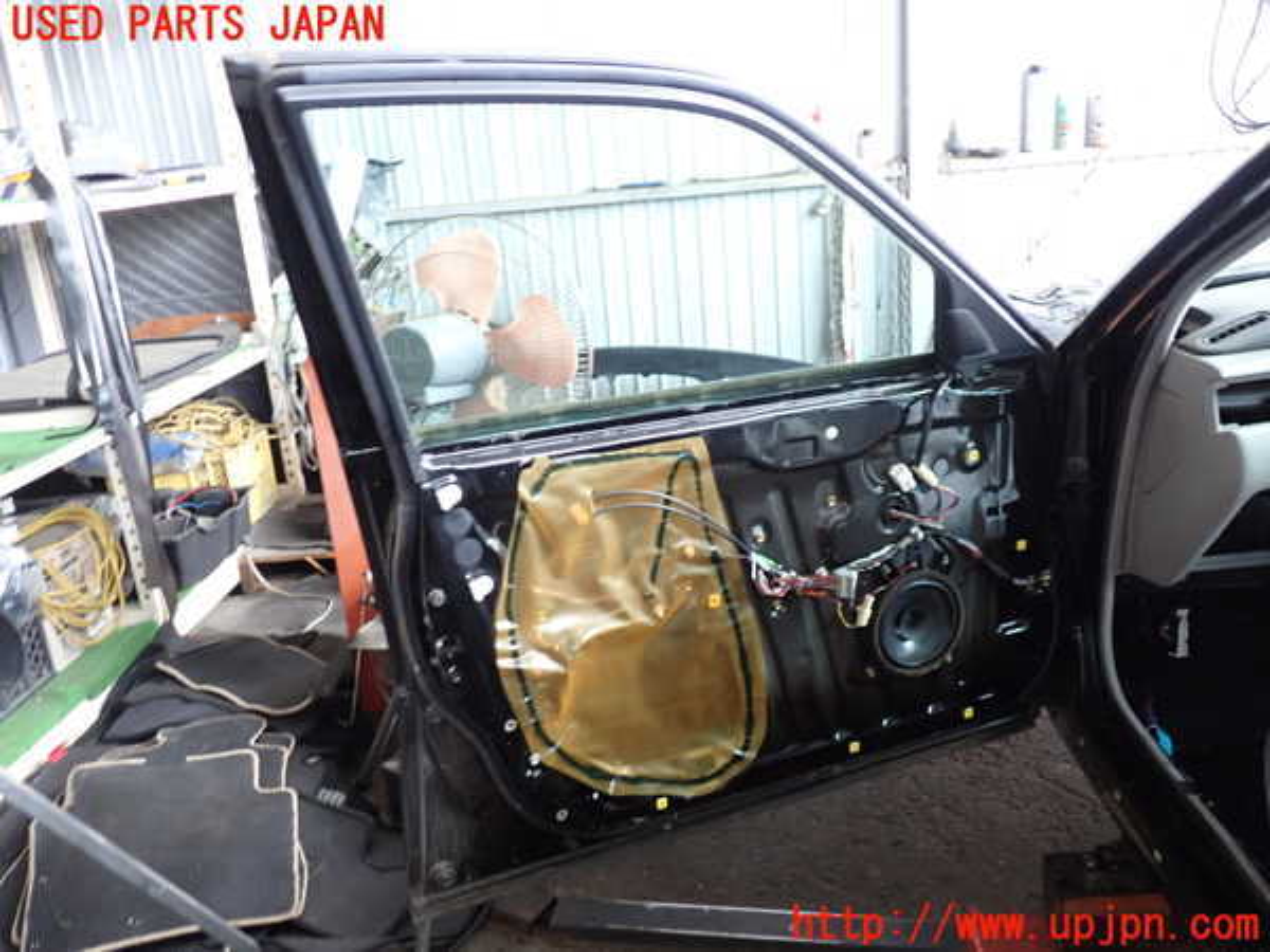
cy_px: 476
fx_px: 1101
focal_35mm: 30
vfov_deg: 46.8
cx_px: 635
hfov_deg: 60.0
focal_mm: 5.4
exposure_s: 1/30
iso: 250
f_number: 2.3
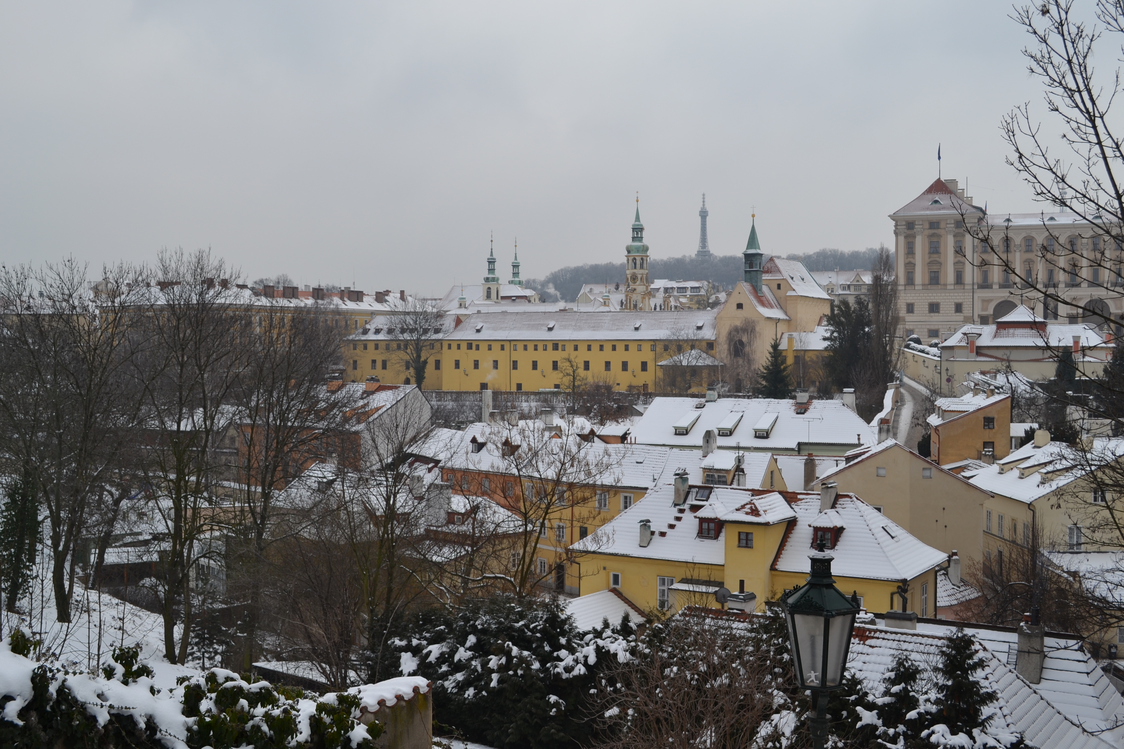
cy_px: 374
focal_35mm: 39
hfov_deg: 49.6
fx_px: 1218
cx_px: 562
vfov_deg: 34.2
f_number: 7.1
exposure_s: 1/200
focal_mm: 26
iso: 100
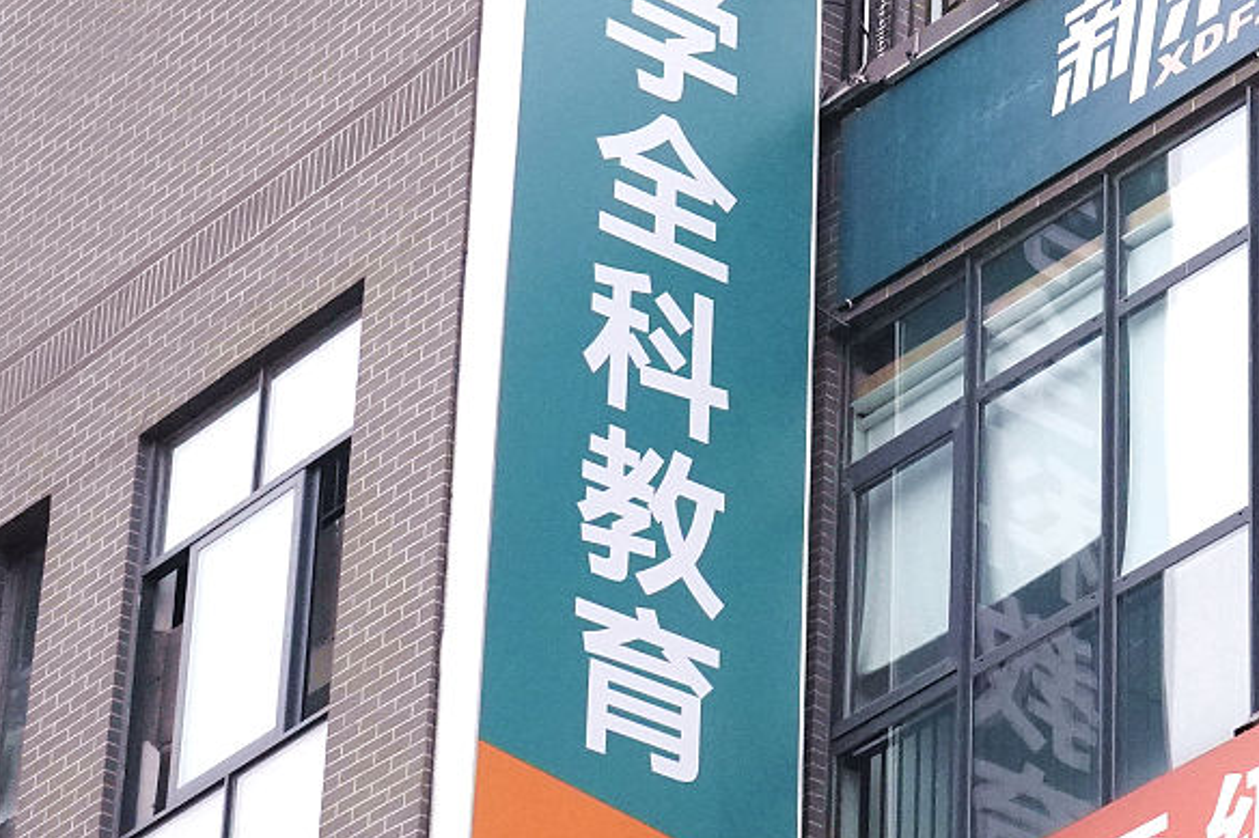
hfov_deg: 10.9
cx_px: 1250
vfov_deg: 7.3
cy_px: 259
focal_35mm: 187
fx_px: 6538
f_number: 16
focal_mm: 61
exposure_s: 1/100
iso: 5000
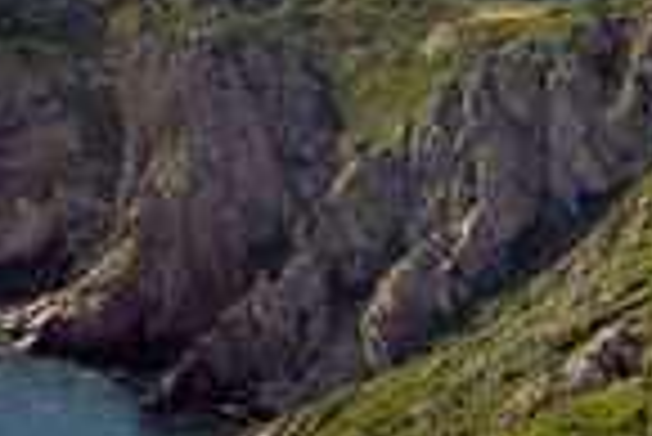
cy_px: 180
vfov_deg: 16.3
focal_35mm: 84
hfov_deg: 24.2
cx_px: 292
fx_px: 1523
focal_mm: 29
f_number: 18
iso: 200
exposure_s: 1/200
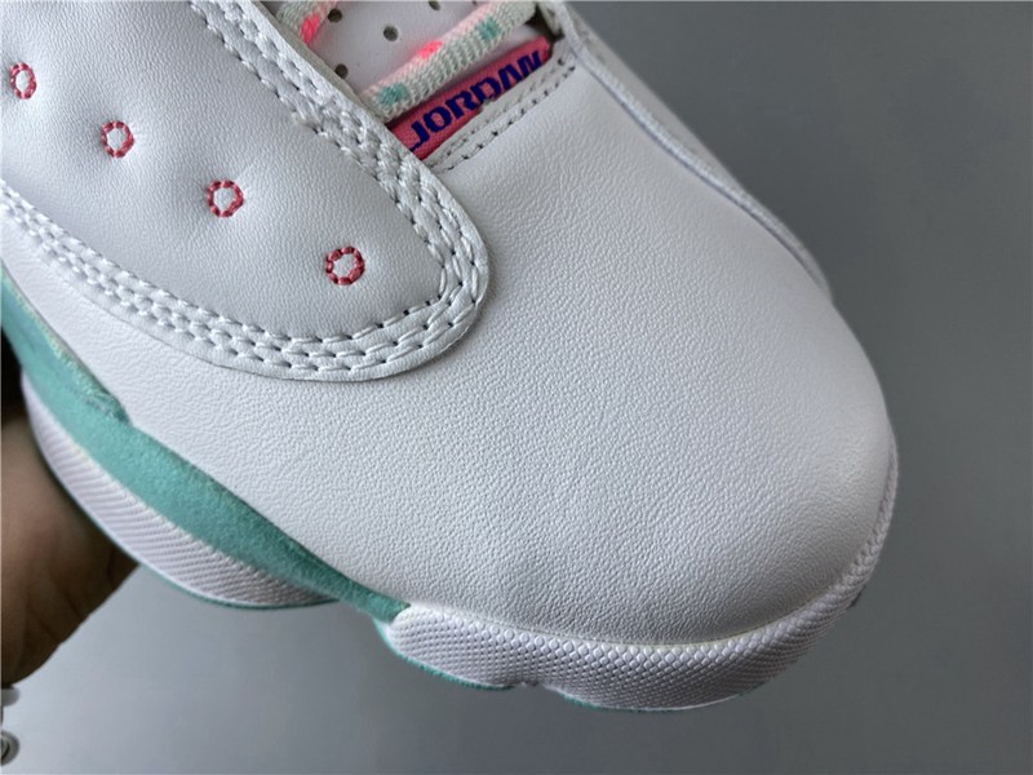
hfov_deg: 67.3
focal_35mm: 26
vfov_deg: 53.1
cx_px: 516
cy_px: 388
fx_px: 776
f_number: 1.8
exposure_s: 1/100
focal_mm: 4.25
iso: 40
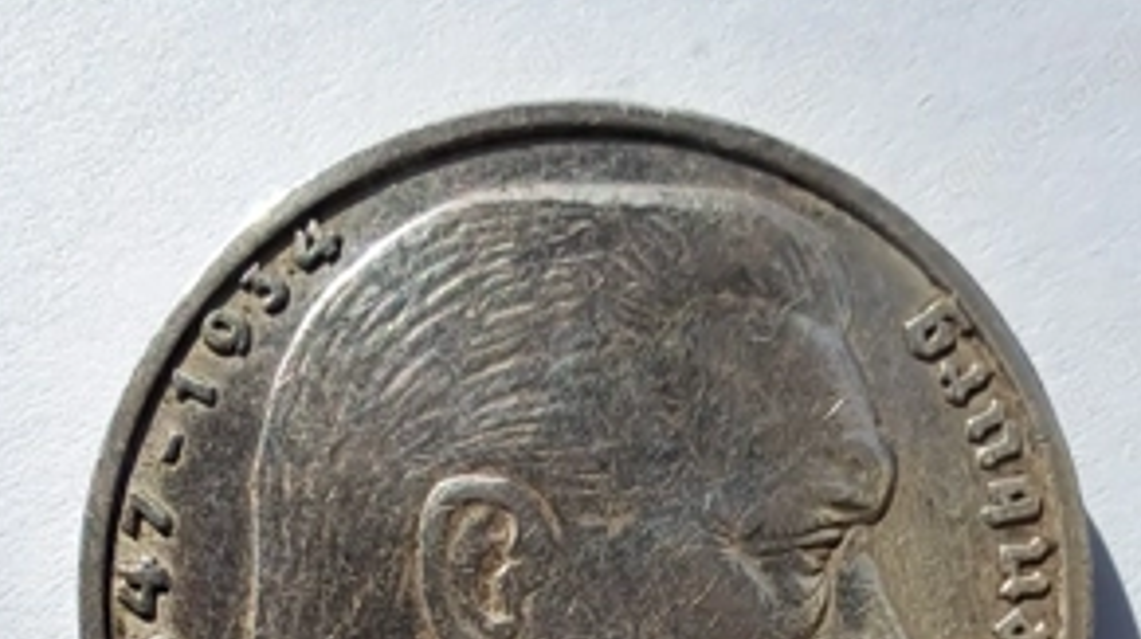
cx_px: 576
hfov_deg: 51.7
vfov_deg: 26.9
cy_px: 764
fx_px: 1179
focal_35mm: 39
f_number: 2.4
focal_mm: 2.13
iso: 50
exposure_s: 1/1667
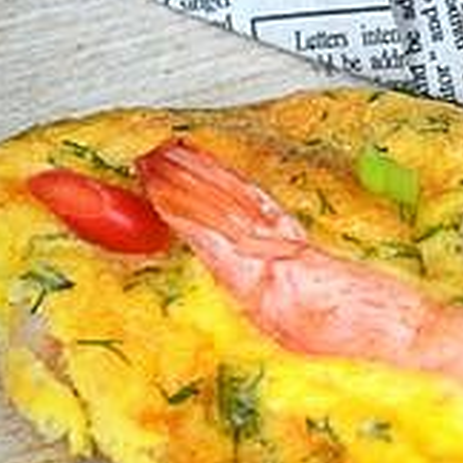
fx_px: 3827
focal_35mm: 253
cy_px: 119
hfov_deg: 6.7
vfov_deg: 6.9
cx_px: 870
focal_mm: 45
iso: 400
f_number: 7.1
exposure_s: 1/25
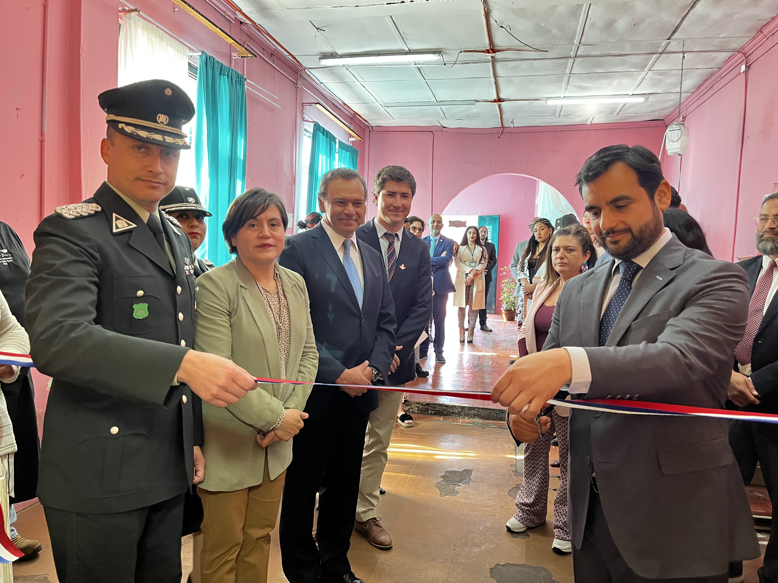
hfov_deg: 67.3
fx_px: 584
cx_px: 389
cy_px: 292
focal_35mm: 26
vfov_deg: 53.1
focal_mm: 5.1
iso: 200
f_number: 1.6
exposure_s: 1/60
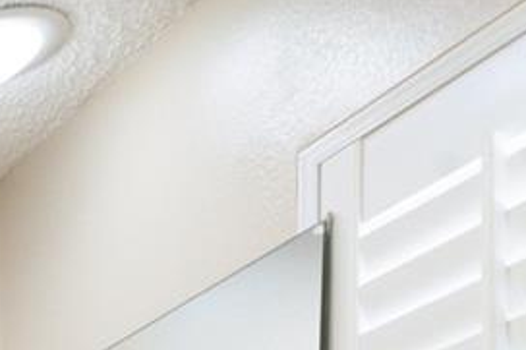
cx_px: -743
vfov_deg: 11.9
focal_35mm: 94
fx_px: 1373
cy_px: 826
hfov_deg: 14.3
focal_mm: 16
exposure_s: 1/3
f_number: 9
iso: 1000
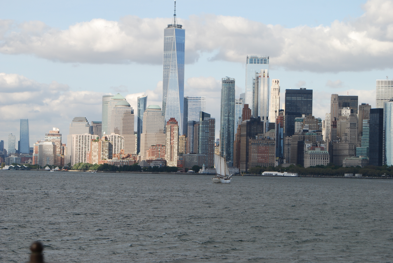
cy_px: 132
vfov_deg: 11.5
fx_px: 1312
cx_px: 196
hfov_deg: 17.0
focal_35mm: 120
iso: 200
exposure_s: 1/250
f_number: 10
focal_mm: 80
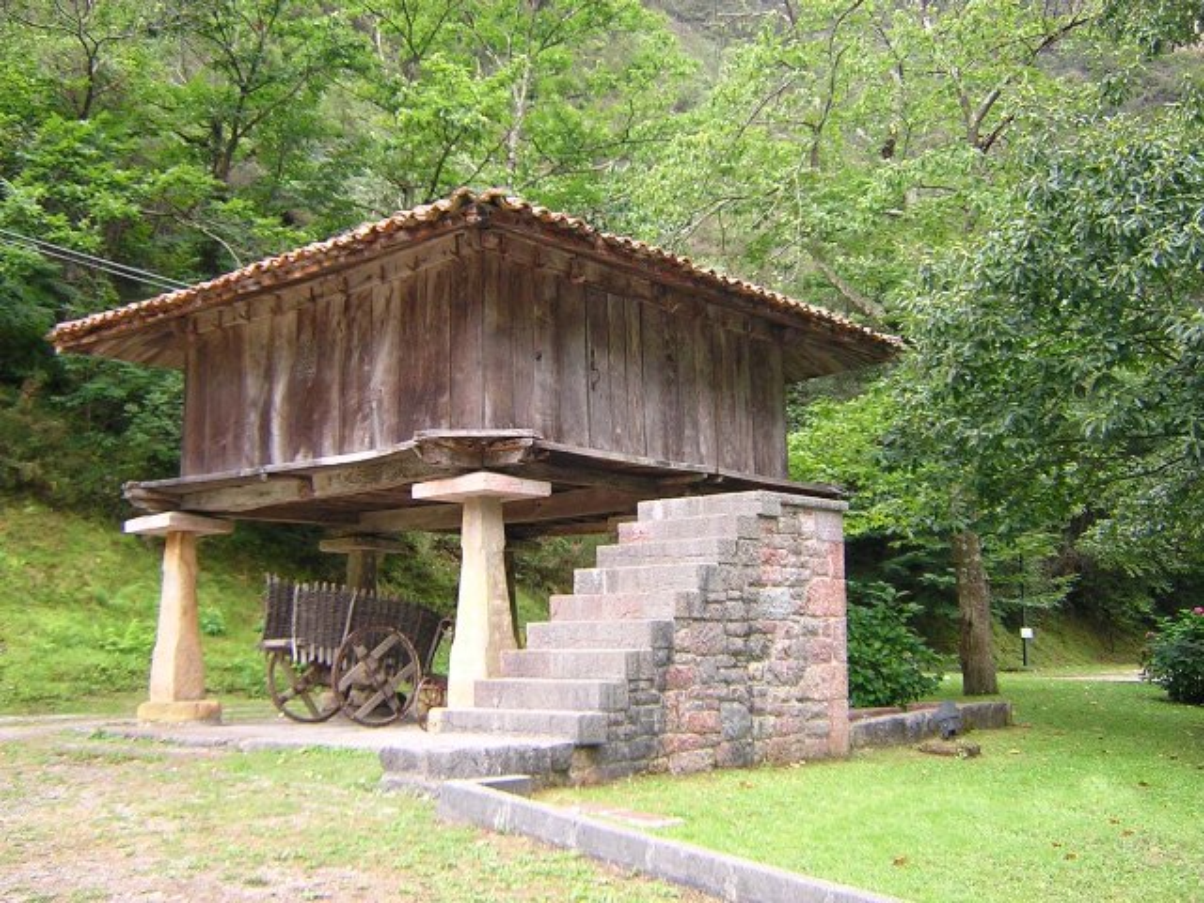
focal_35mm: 36
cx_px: 602
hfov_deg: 51.4
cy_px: 452
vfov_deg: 39.7
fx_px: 1252
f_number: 2.6
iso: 100
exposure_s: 1/90.8
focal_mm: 4.7
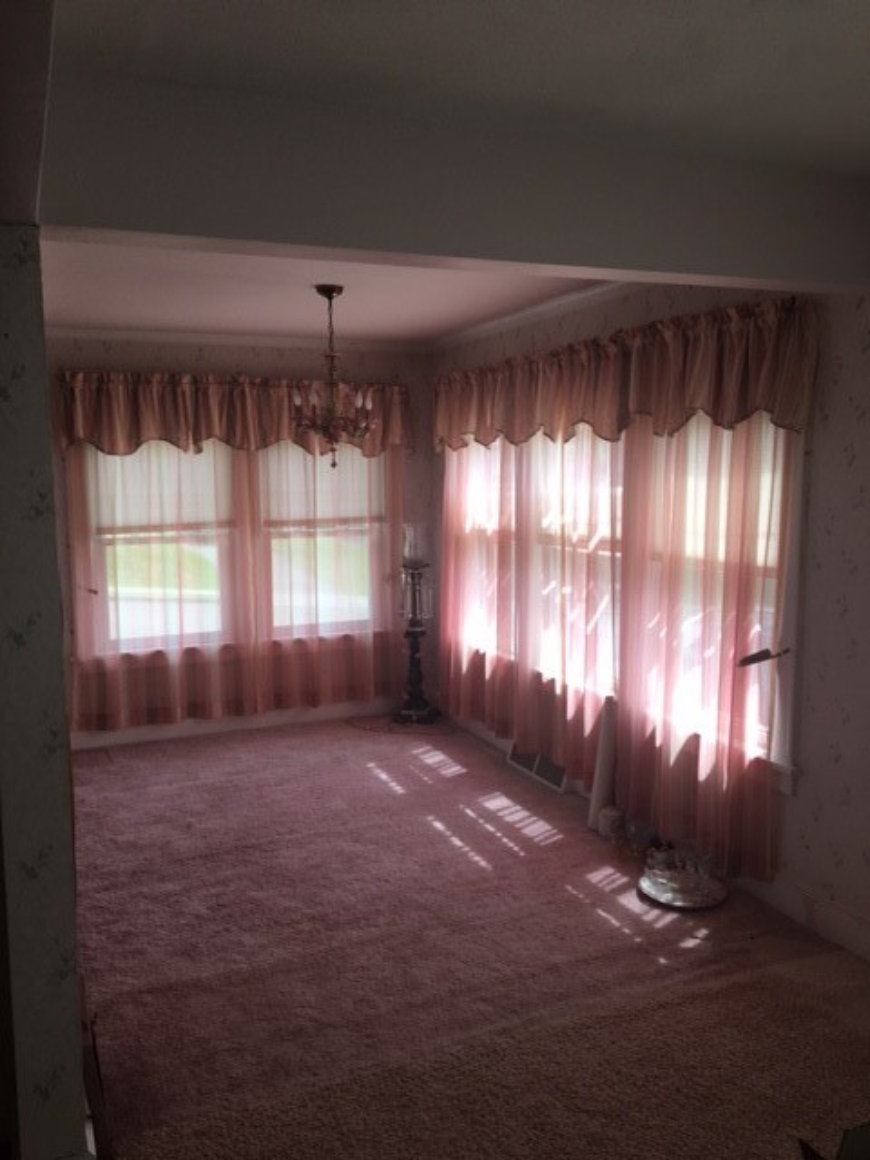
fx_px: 972
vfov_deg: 61.7
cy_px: 580
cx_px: 435
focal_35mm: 29
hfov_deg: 48.2
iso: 25
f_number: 2.2
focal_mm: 4.15
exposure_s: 1/130
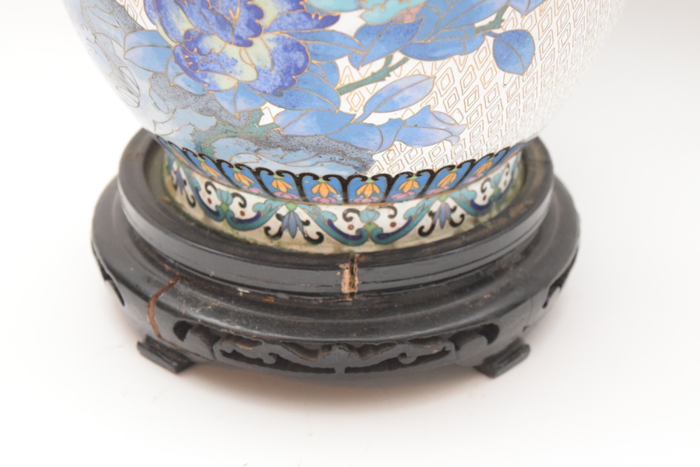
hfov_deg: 24.6
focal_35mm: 82
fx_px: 1604
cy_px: 234
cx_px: 350
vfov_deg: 16.6
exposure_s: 1/60
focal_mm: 55
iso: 3200
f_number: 5.6
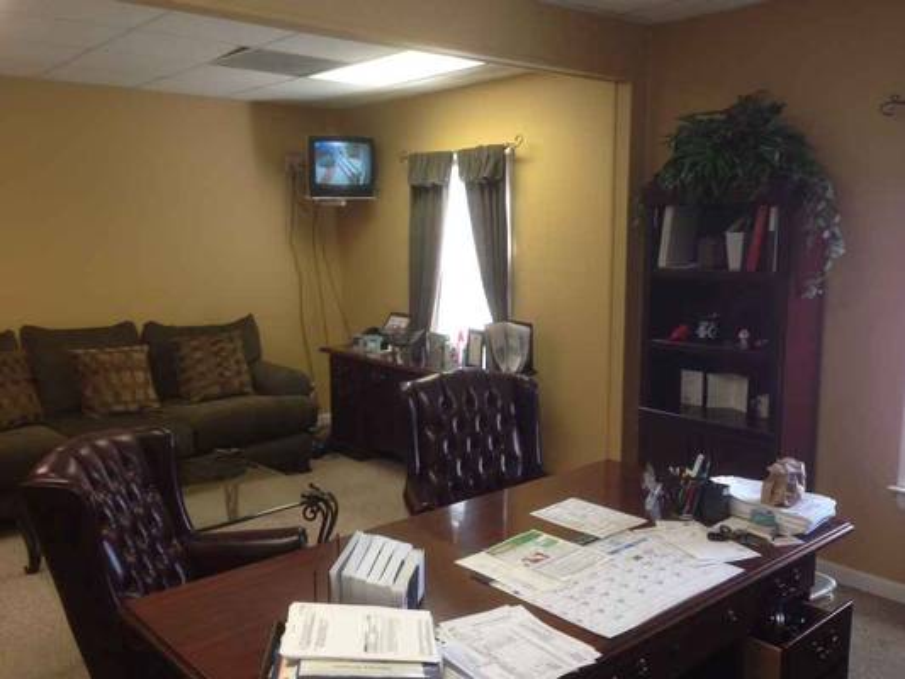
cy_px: 340
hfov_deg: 55.3
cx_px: 452
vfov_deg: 43.0
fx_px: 863
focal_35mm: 33
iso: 64
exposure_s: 1/20
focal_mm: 4.12
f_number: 2.4
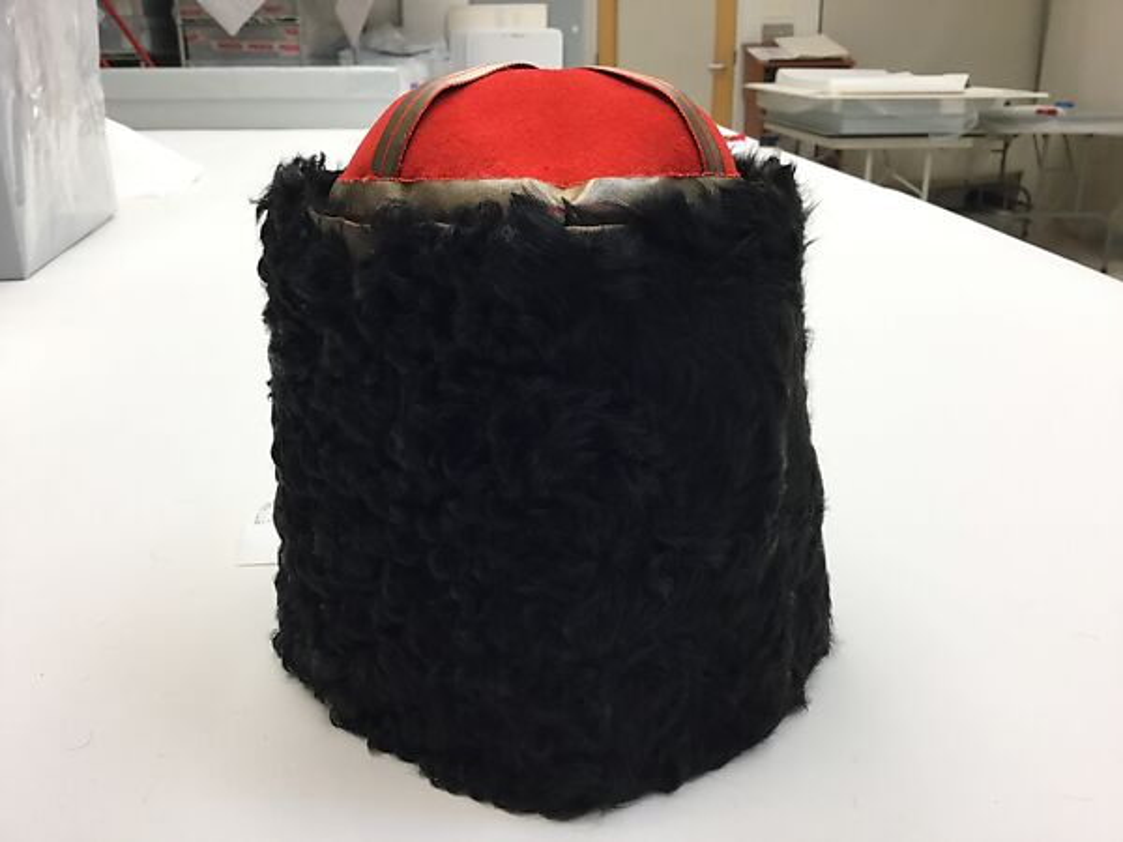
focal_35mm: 31
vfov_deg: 45.4
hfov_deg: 58.4
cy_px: 421
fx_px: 1006
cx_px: 562
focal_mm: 3.3
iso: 25
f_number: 2.4
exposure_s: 1/30
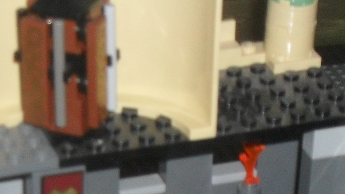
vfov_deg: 6.7
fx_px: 1610
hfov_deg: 12.2
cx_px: 121
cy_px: 404
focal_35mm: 176
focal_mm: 8.7
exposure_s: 1/45
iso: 200
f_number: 3.9
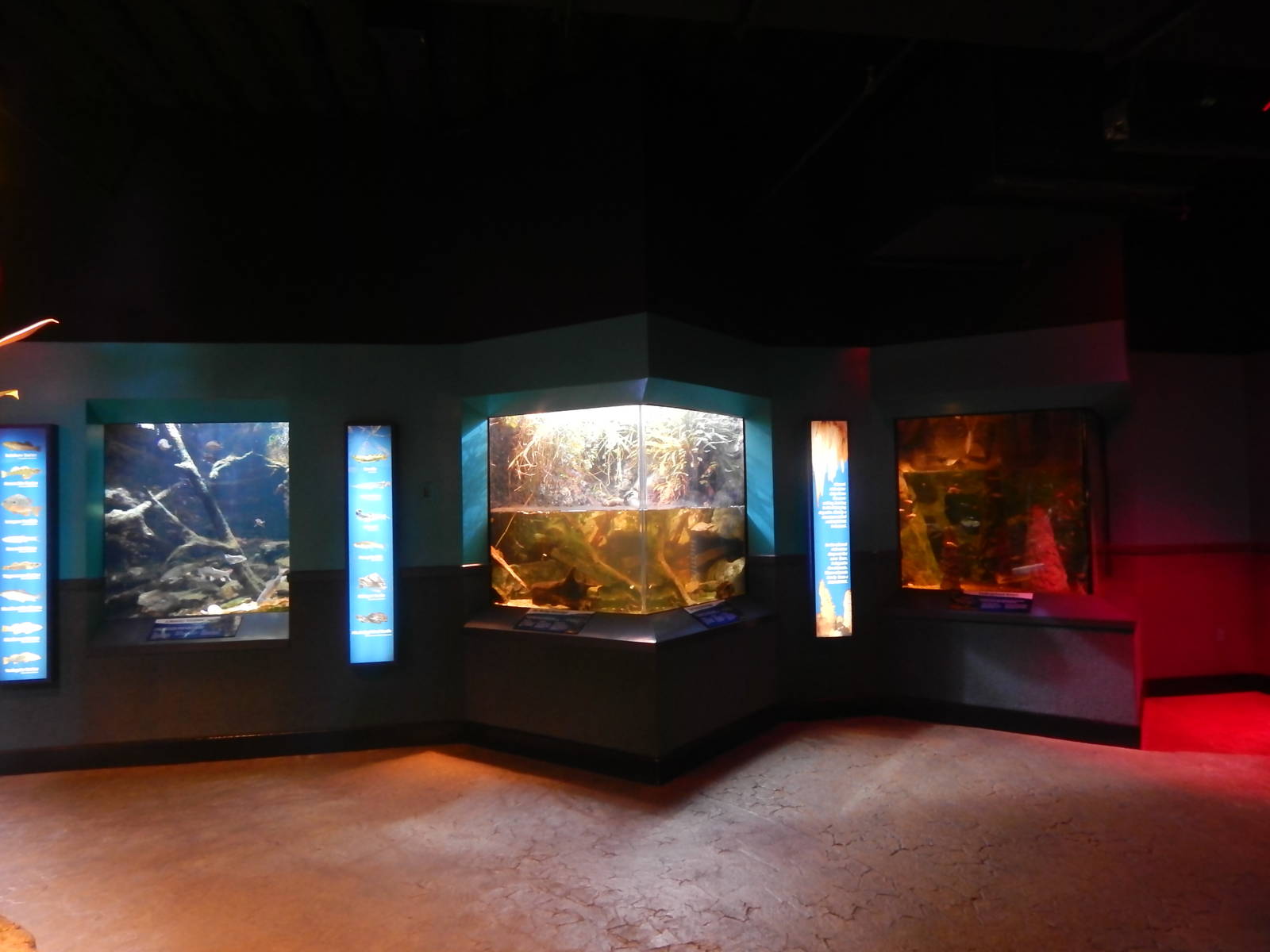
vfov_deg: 58.9
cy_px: 476
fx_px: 844
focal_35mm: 23
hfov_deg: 73.9
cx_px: 635
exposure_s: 1/15
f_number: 3
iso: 1000
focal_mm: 4
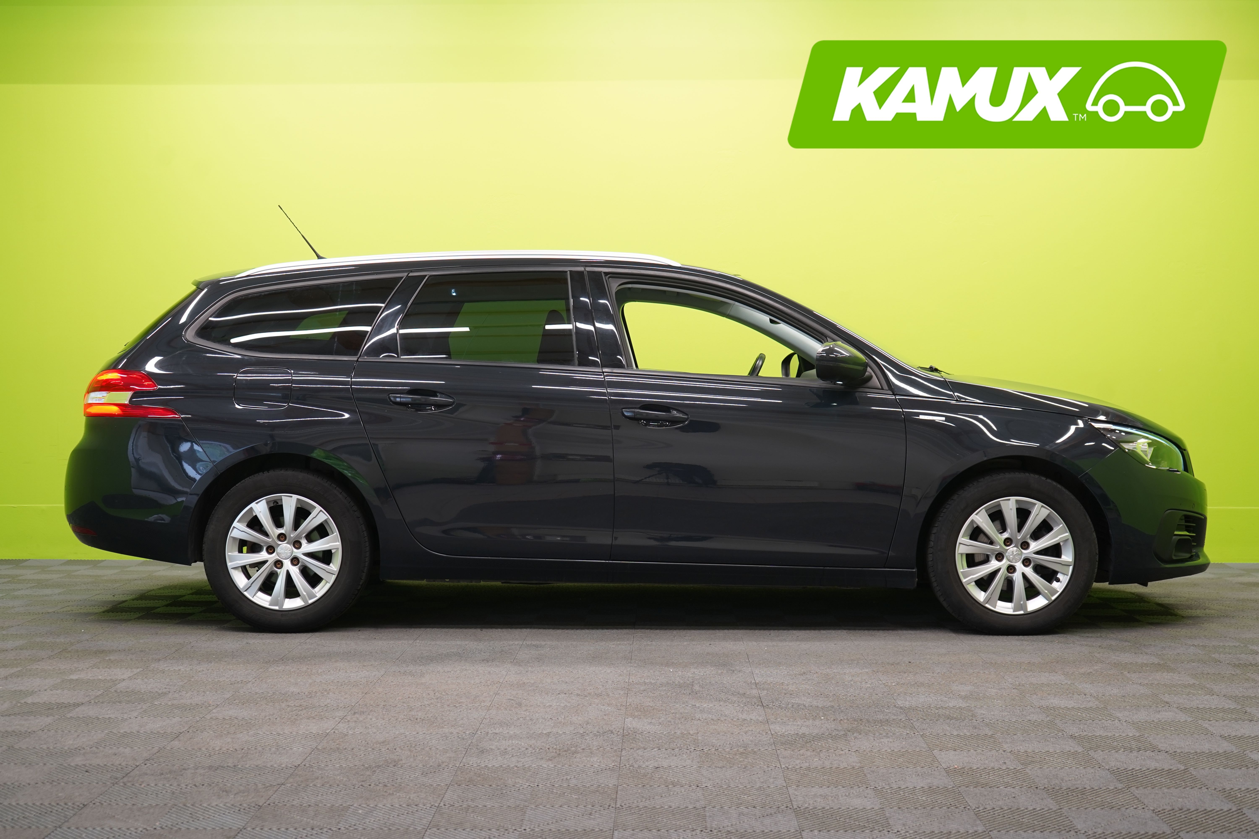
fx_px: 1679
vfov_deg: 28.1
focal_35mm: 48
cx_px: 630
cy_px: 420
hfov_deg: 41.1
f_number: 5
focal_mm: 48
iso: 400
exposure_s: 1/25
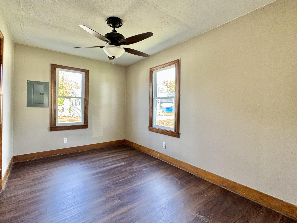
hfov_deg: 94.1
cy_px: 106
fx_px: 137
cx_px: 133
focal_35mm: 16
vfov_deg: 78.1
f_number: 2.2
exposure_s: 1/99
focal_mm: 2.22
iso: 160
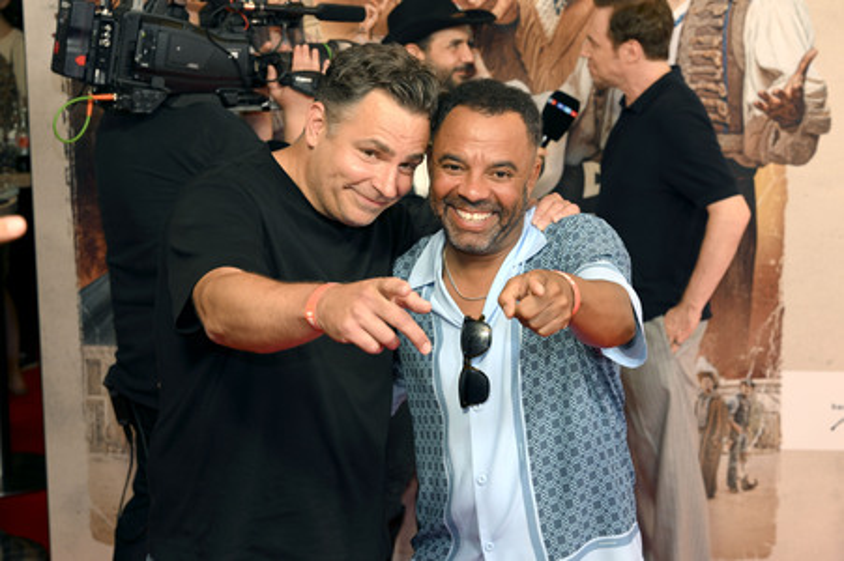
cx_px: 422
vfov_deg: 20.0
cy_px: 280
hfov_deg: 29.7
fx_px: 1593
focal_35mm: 68
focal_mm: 68
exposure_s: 1/160
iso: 800
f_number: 5.6
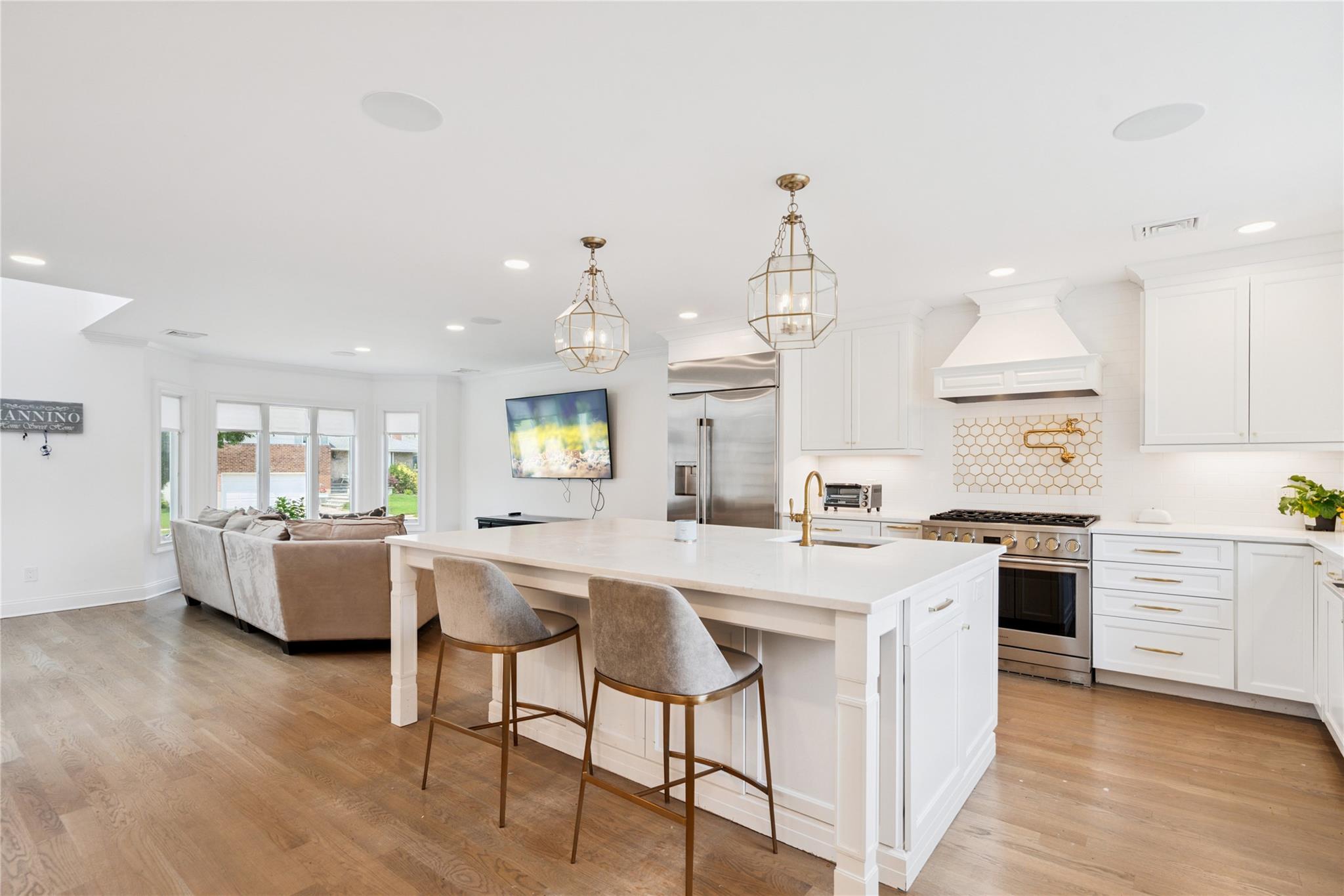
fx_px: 597
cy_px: 448
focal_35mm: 16
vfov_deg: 73.7
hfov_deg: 96.7
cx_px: 672
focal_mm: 16
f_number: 6.3
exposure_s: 1/80
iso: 320
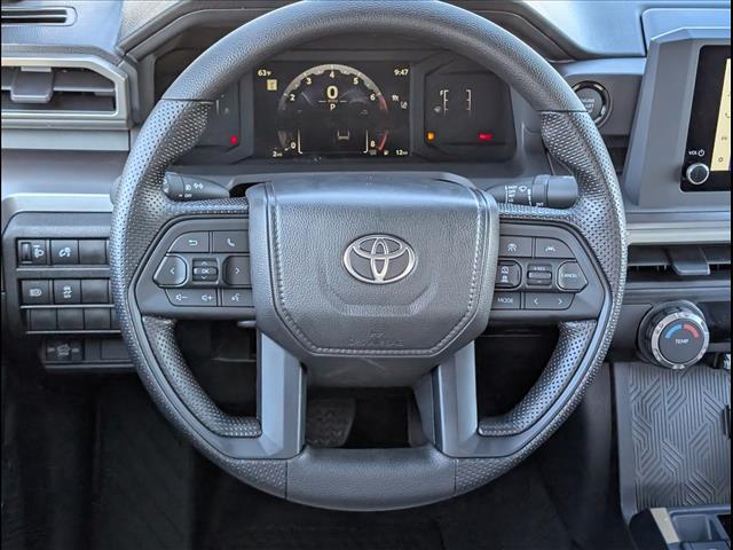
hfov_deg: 38.9
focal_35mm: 49
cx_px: 366
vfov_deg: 29.7
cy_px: 275
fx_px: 1038
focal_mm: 6.9
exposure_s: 1/556
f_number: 1.68
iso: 389
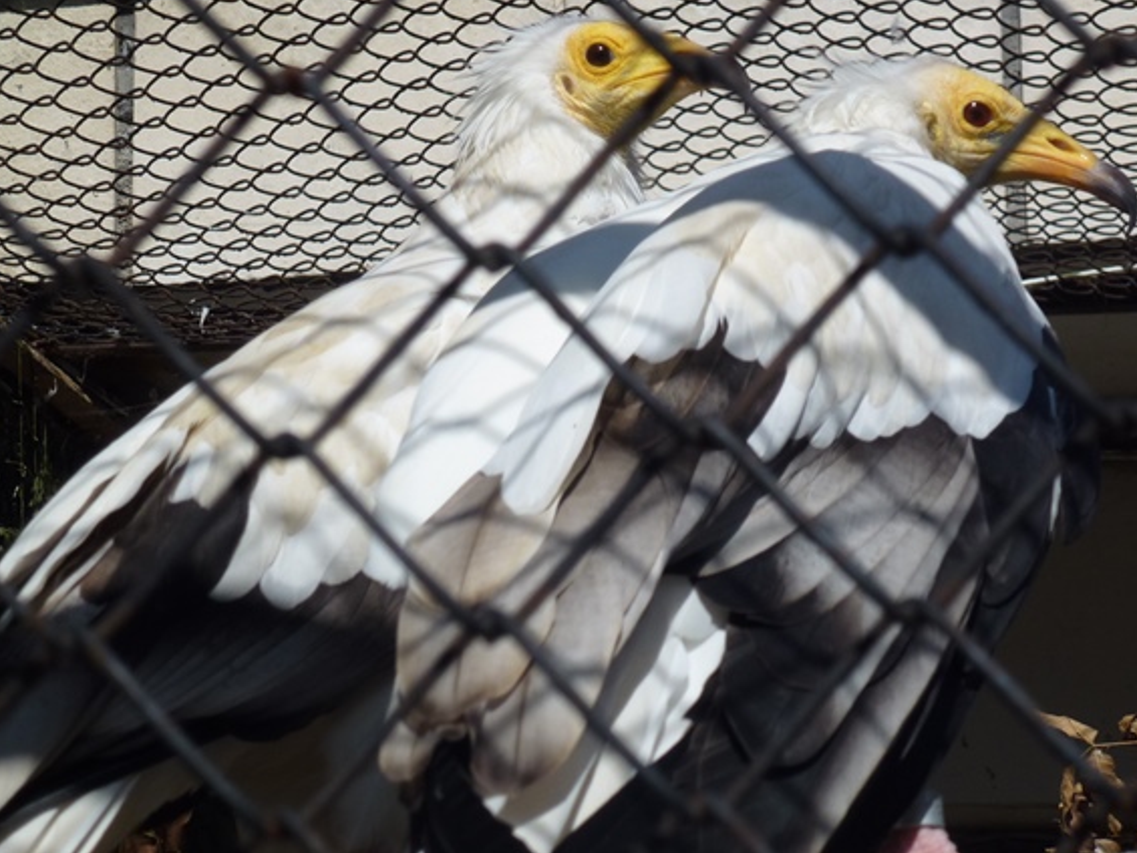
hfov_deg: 14.4
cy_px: 386
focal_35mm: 137
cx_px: 622
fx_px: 4501
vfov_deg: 10.8
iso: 100
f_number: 5.1
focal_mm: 21.7
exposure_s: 1/1300
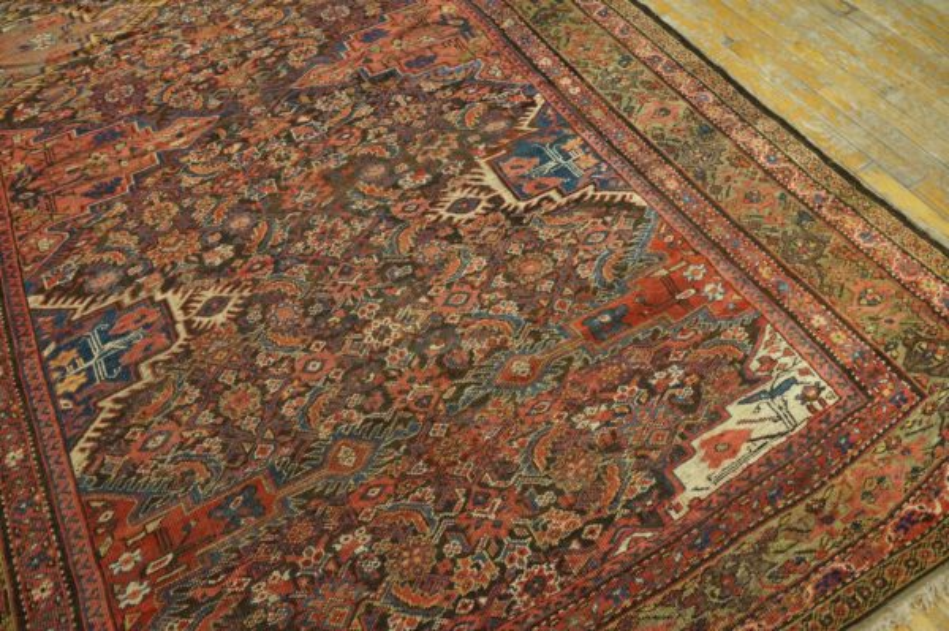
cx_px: 474
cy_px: 316
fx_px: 711
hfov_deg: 67.4
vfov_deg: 47.9
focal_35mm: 27
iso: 3200
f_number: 4
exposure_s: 1/160
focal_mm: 18
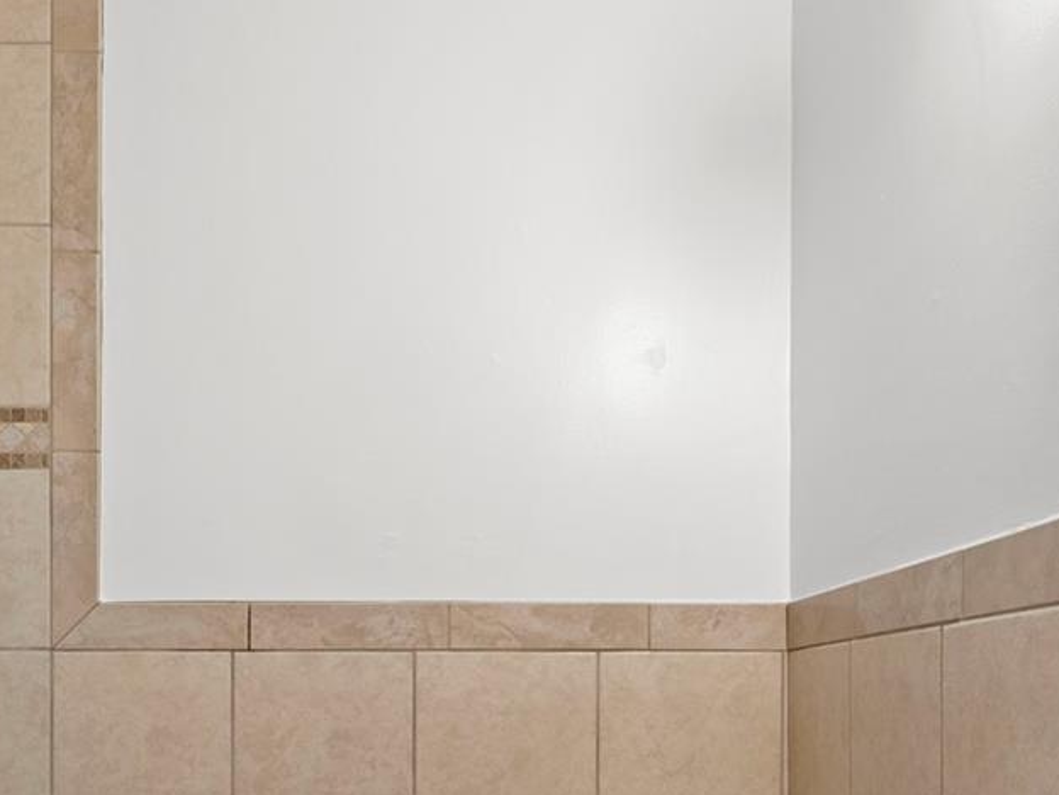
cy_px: 729
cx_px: 446
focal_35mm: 37
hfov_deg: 49.9
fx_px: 1132
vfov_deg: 36.1
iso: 200
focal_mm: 10
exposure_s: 1/2
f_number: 8
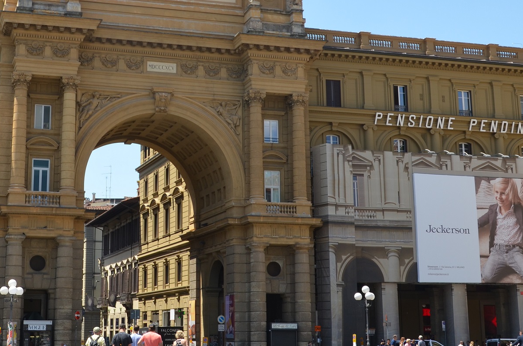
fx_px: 884
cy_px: 113
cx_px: 166
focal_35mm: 61
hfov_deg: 32.6
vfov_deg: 22.1
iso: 180
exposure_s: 1/250
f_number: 8
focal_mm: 22
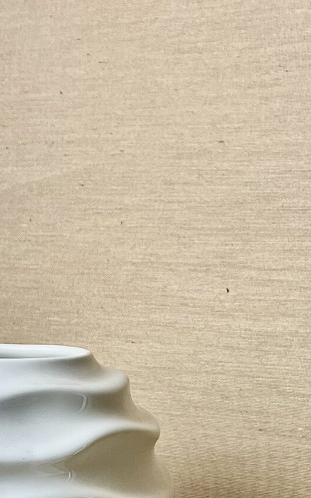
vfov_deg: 24.4
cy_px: 357
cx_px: 193
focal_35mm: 84
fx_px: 1139
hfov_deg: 15.5
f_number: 1.6
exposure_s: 1/60
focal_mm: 5.1
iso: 64
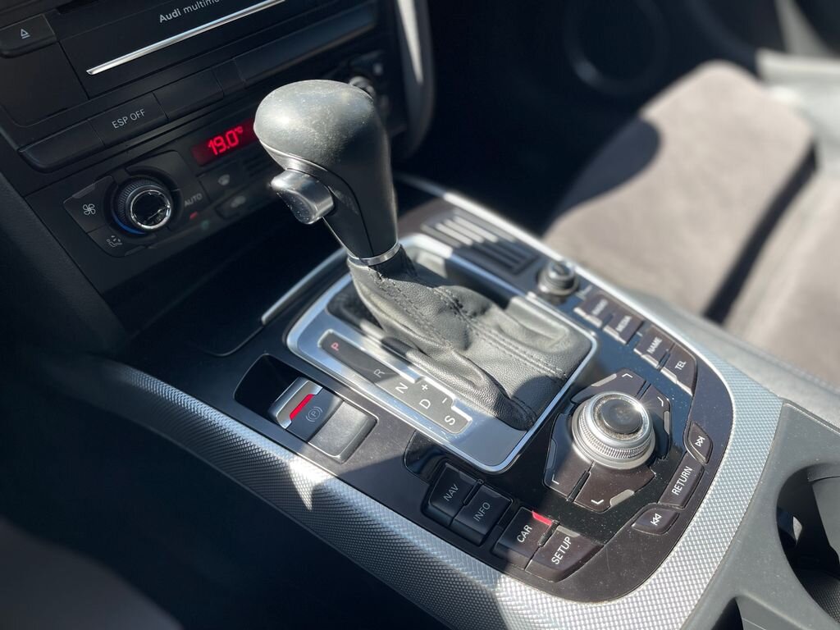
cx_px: 420
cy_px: 315
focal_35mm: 26
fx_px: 631
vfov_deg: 53.1
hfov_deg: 67.3
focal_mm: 5.1
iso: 50
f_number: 1.6
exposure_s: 1/428
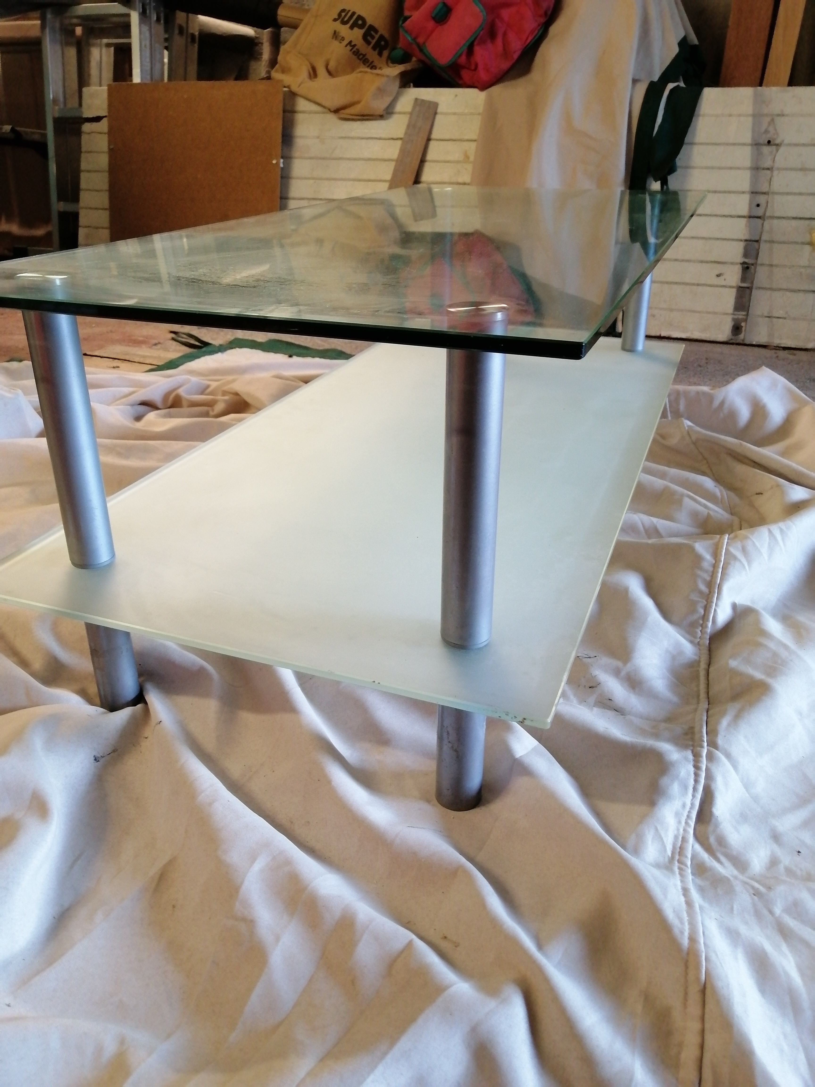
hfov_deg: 53.1
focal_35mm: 26
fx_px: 816
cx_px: 408
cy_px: 544
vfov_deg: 67.3
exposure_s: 1/25
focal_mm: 3.95
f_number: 1.8
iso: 320
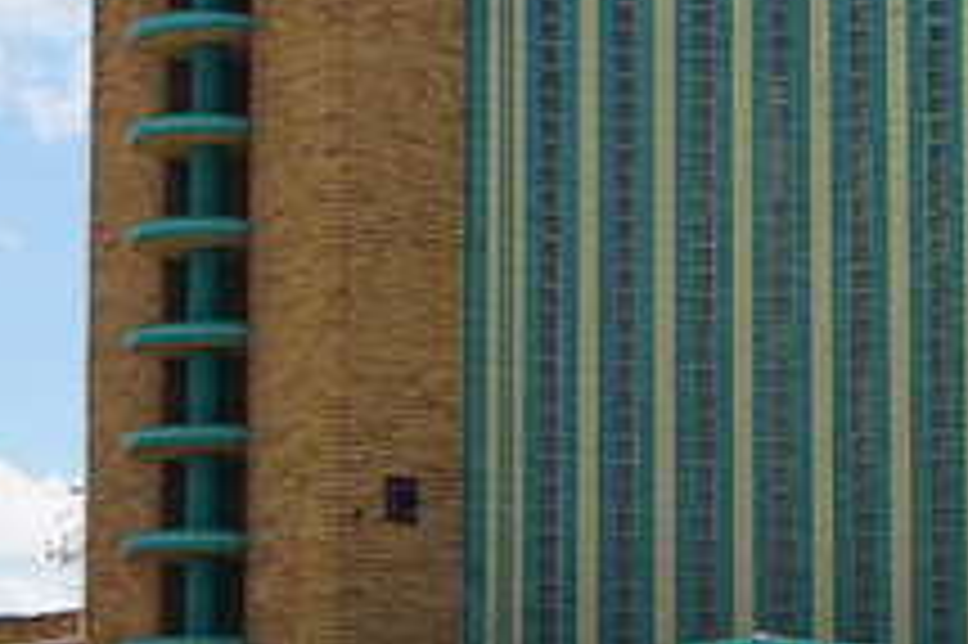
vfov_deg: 10.2
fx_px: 3600
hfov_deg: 15.2
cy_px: 552
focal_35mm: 134
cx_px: 788
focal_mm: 24
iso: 100
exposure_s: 1/125
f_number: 11
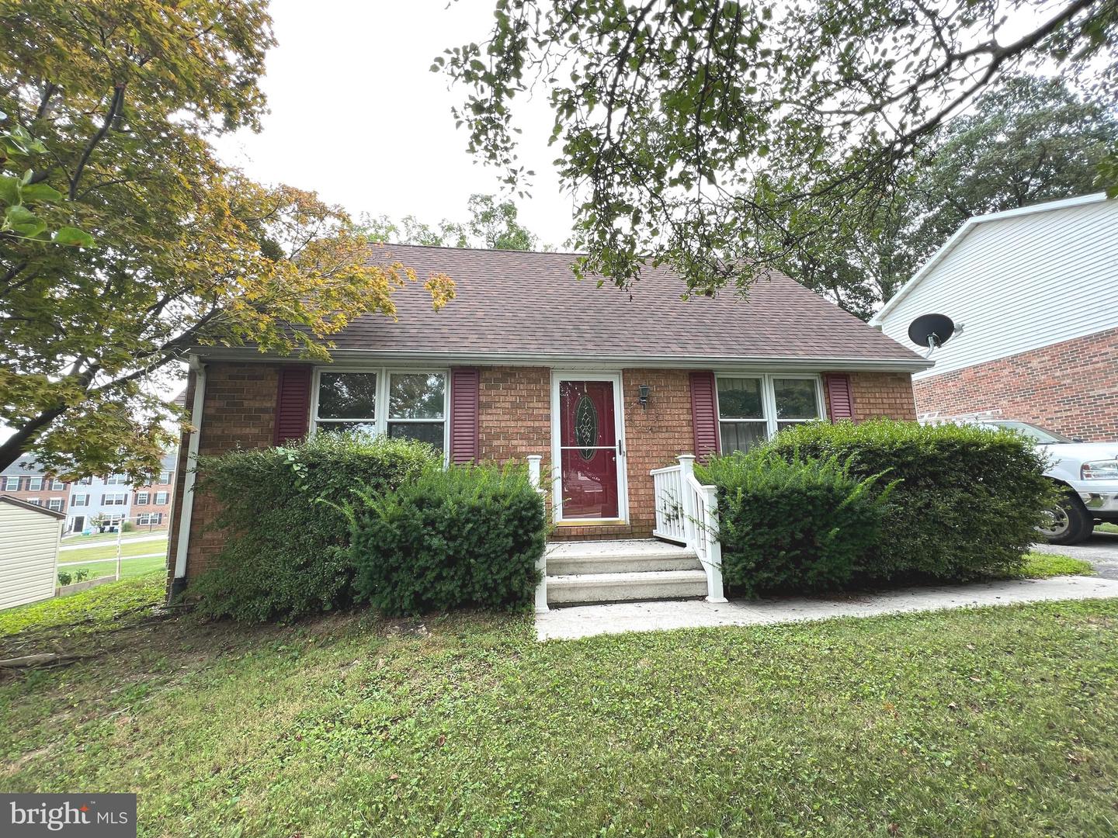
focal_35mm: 13
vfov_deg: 89.9
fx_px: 420
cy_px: 419
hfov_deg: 106.2
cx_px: 559
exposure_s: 1/157
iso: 32
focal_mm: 1.57
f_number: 1.8
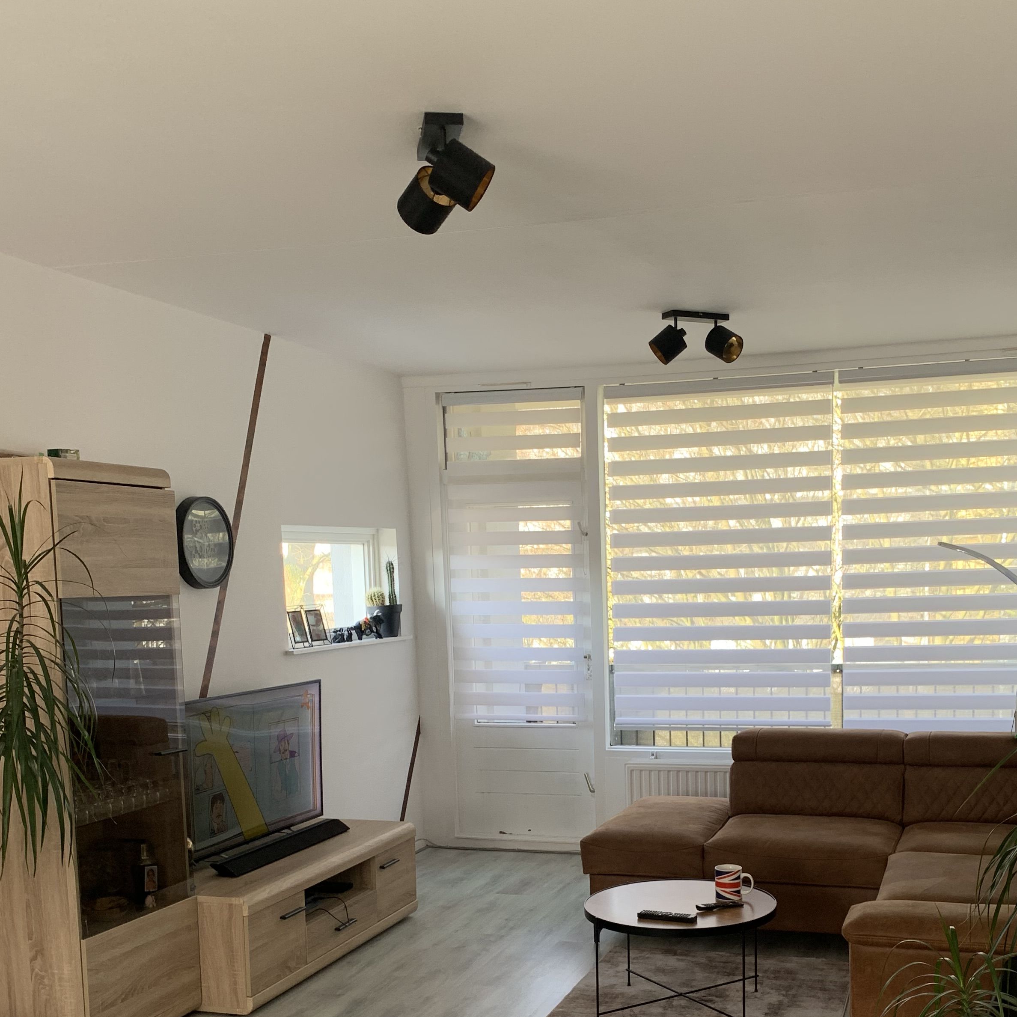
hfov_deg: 42.6
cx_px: 613
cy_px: 729
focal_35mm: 39
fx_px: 1296
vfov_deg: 41.9
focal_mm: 4.25
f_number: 1.8
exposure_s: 1/121
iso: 64
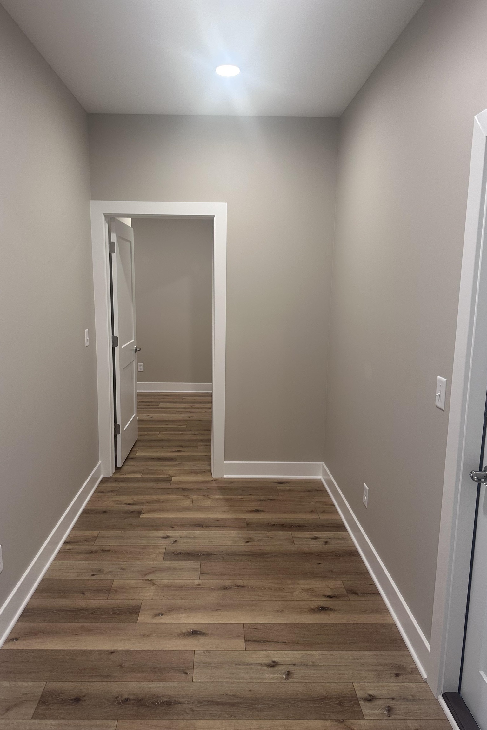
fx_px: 507
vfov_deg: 71.5
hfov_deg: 51.2
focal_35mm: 25
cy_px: 365
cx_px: 223
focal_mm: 6.86
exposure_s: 1/60
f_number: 1.78
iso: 125
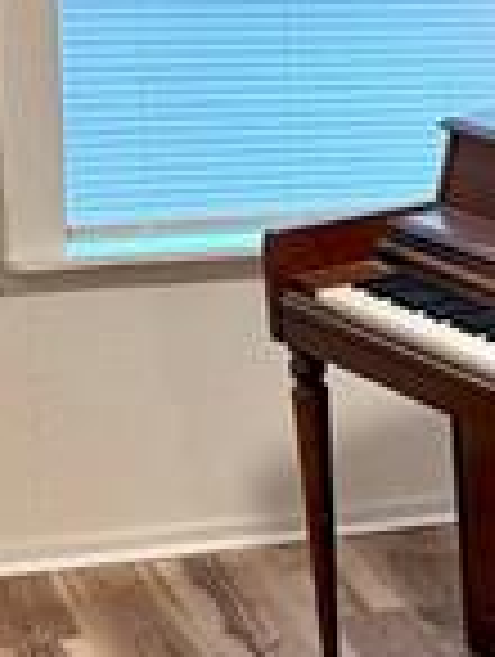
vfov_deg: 15.6
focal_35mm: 126
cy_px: 333
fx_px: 2395
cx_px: 927
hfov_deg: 10.9
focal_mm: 6.76
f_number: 1.78
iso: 320
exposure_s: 1/60
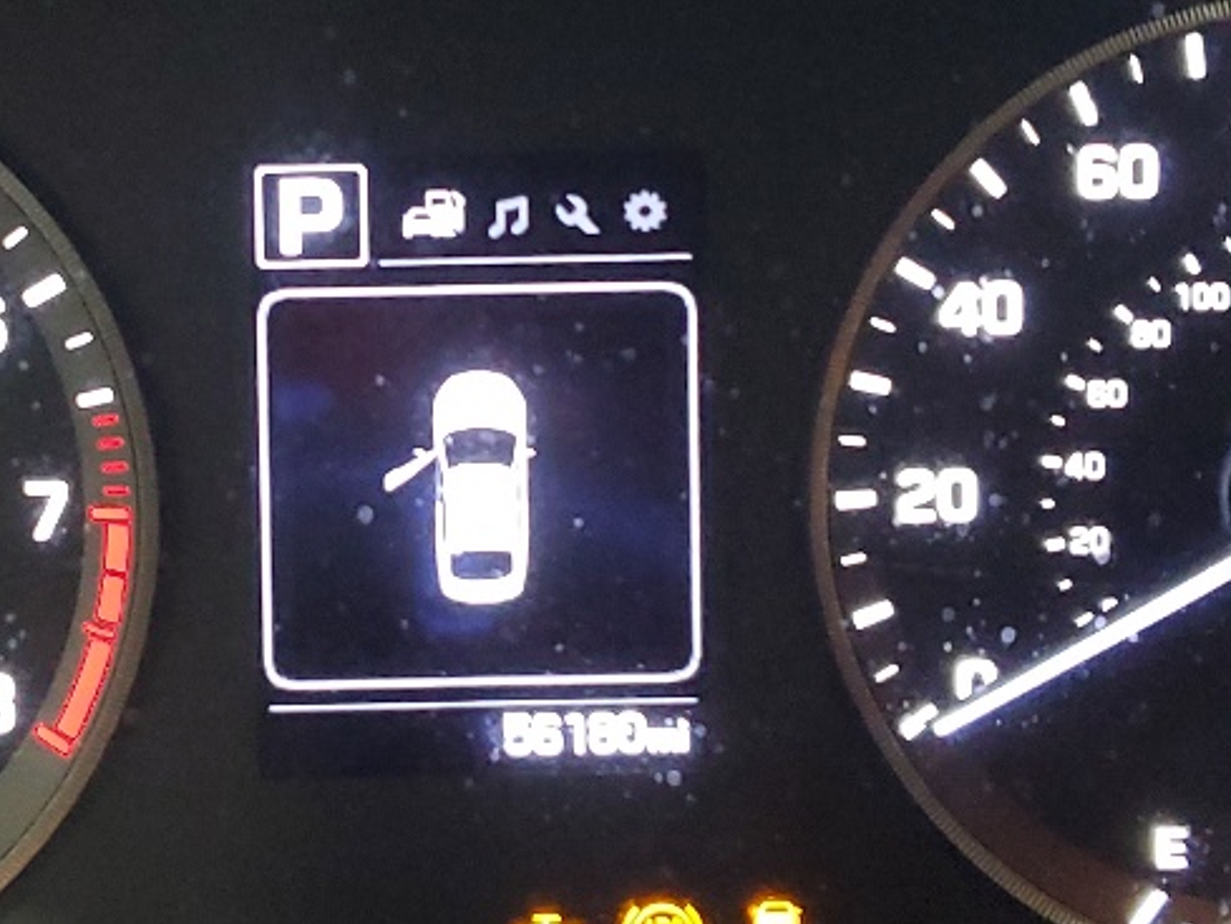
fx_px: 3023
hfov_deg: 22.8
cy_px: 345
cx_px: 320
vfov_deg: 17.3
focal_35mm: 85
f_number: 1.5
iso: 294
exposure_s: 1/17
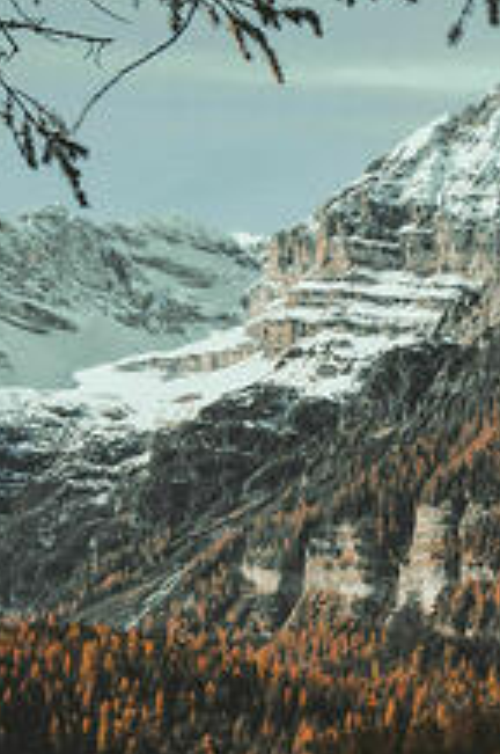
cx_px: 497
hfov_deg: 12.5
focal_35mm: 108
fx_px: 2257
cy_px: 886
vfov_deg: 18.1
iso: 100
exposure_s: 1/80
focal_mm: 26
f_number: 7.1
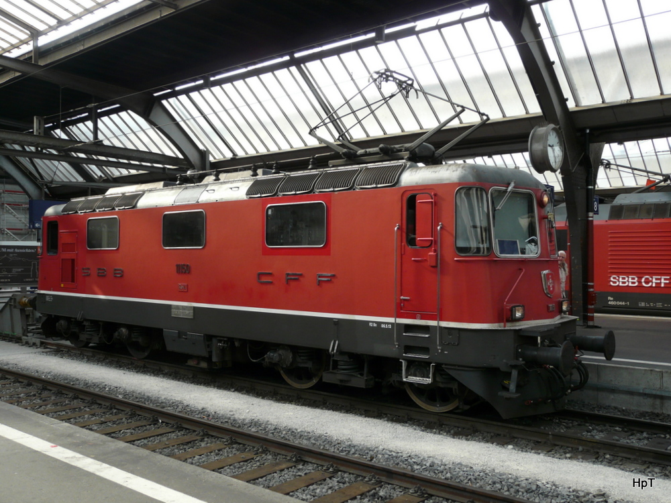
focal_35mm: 33
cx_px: 336
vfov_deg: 42.9
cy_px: 252
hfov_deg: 55.4
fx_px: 640
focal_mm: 5.5
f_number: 3.2
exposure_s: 1/100
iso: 100
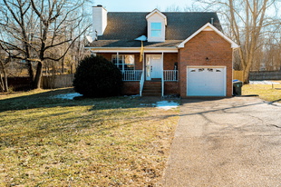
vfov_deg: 42.1
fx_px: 242
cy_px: 78
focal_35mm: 31
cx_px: 169
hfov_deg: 59.8
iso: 800
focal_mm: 24
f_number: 5
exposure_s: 1/8000
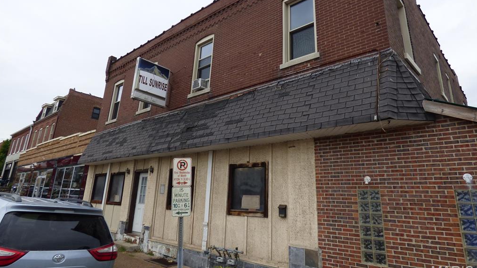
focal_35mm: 22
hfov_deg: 81.2
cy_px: 101
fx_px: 278
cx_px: 238
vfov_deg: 50.9
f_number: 2.8
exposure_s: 1/400
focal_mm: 3.58
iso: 100
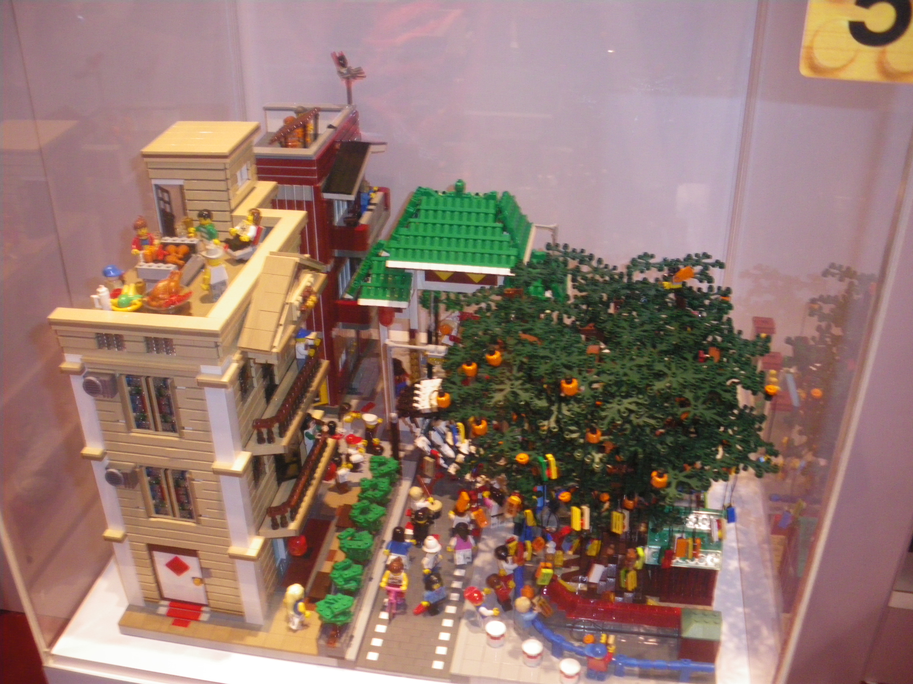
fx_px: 950
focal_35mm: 36
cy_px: 342
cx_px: 456
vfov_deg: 39.7
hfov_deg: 51.4
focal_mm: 6.3
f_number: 3.5
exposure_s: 1/50
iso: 400
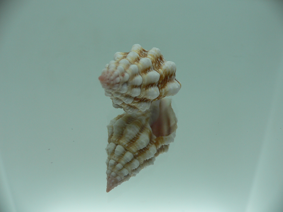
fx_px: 286
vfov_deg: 40.7
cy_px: 106
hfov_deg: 52.6
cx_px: 142
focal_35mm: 35
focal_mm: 4.6
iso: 80
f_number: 2.8
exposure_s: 1/80
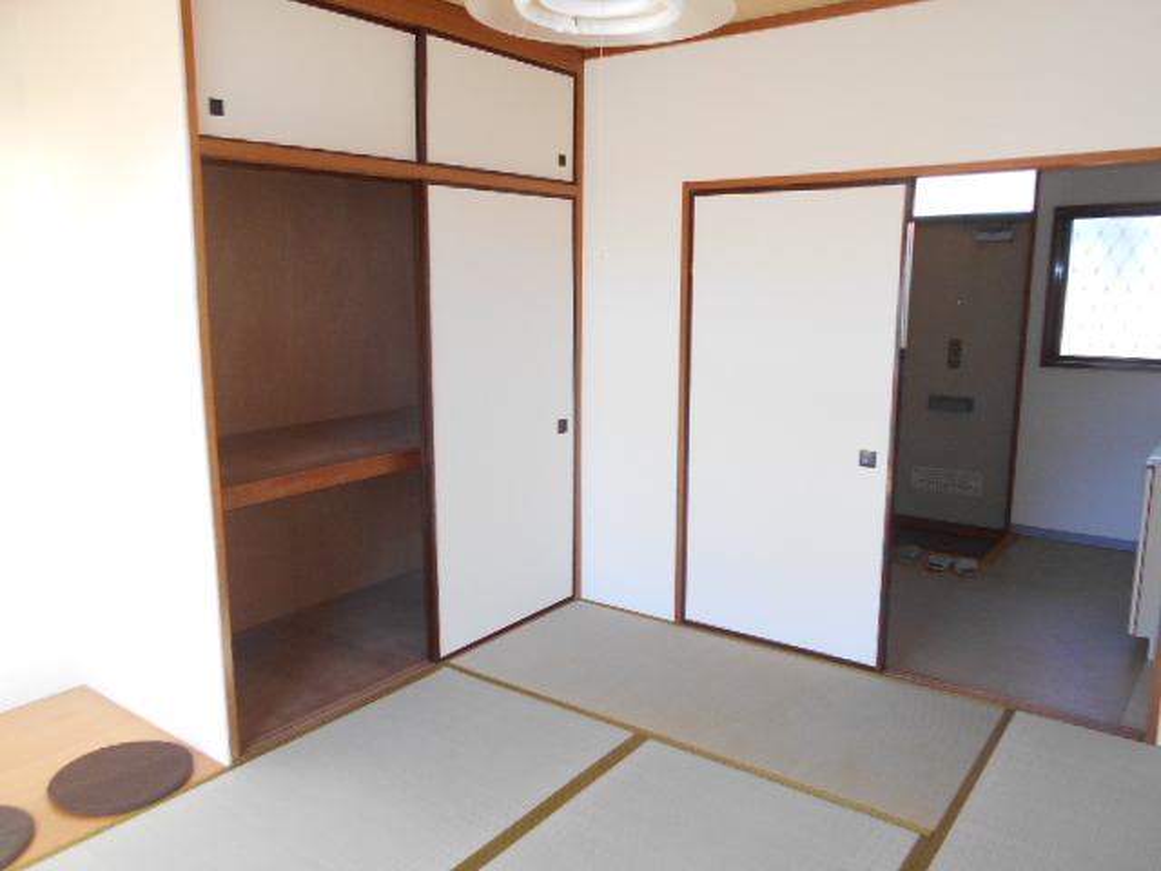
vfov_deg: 53.1
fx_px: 872
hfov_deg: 67.3
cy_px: 436
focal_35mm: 26
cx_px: 580
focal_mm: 4.6
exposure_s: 1/30
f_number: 3.2
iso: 140
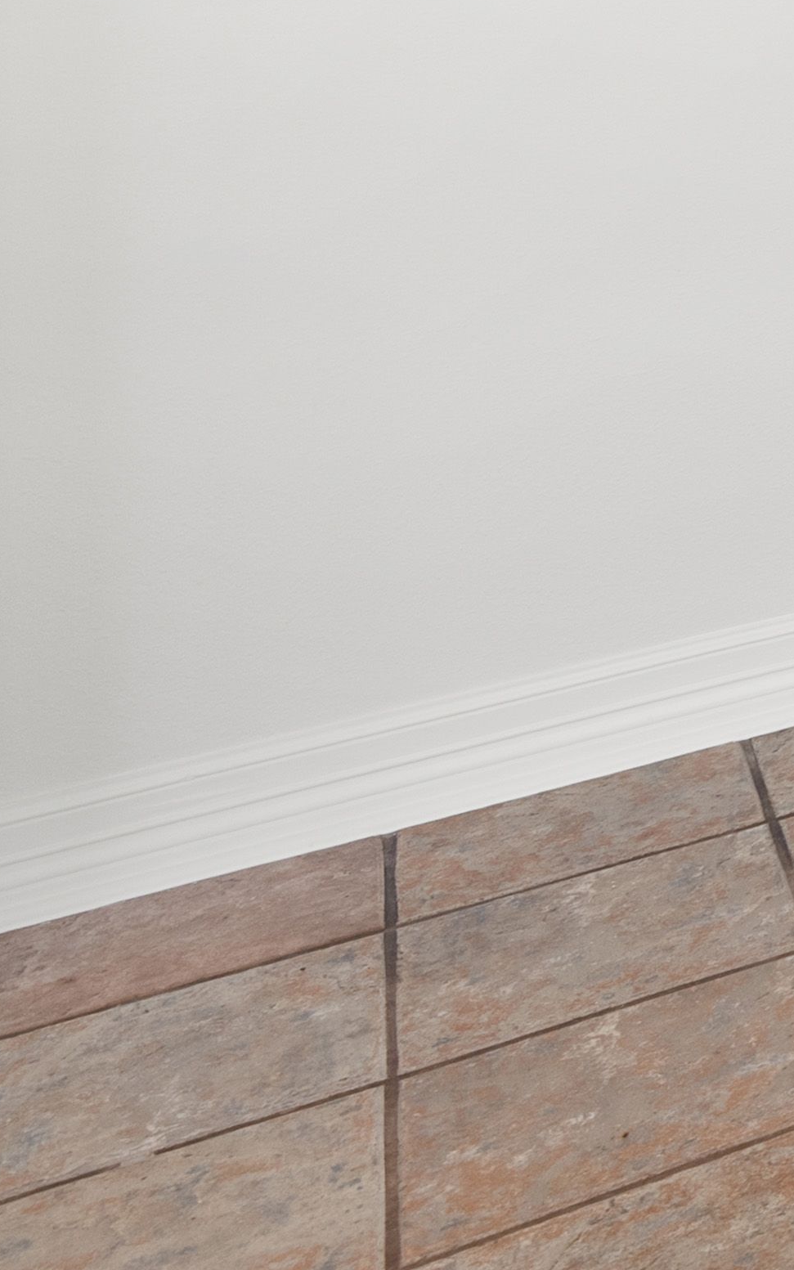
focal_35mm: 63
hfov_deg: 11.9
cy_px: -313
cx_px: 2297
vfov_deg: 27.8
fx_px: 2181
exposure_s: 1/6
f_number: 7.1
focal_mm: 16
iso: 320
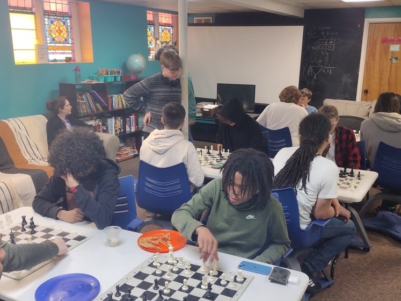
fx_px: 429
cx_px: 202
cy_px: 159
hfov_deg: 50.1
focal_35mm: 37
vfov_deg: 38.6
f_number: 1.7
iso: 164
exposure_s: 1/60
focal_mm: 4.71
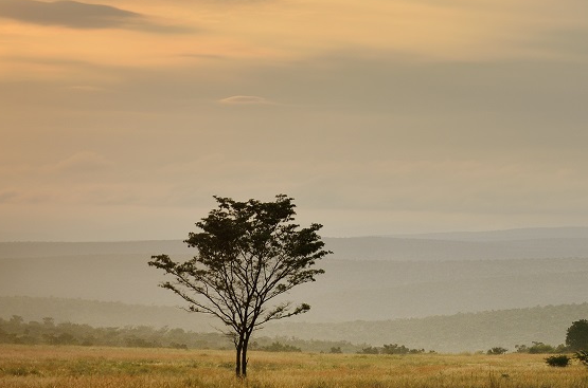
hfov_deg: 9.6
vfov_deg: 6.4
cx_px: 623
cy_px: 91
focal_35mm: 214
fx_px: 3486
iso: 100
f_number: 5.6
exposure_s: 1/250
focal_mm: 66
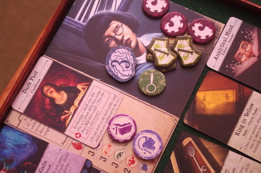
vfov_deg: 18.9
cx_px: 130
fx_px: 521
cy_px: 86
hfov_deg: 28.1
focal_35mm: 72
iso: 200
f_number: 5.6
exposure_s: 1/30
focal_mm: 47.5
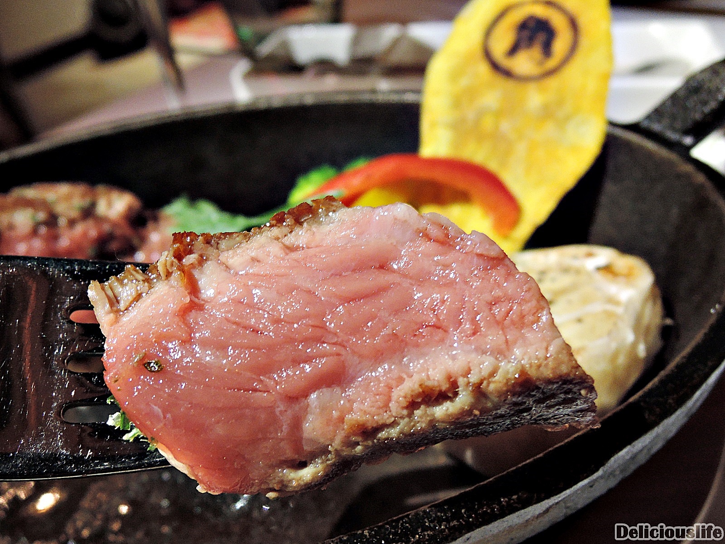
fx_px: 503
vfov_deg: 56.8
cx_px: 362
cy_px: 272
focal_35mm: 24
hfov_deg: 71.6
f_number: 2.8
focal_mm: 5.1
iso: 400
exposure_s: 1/15
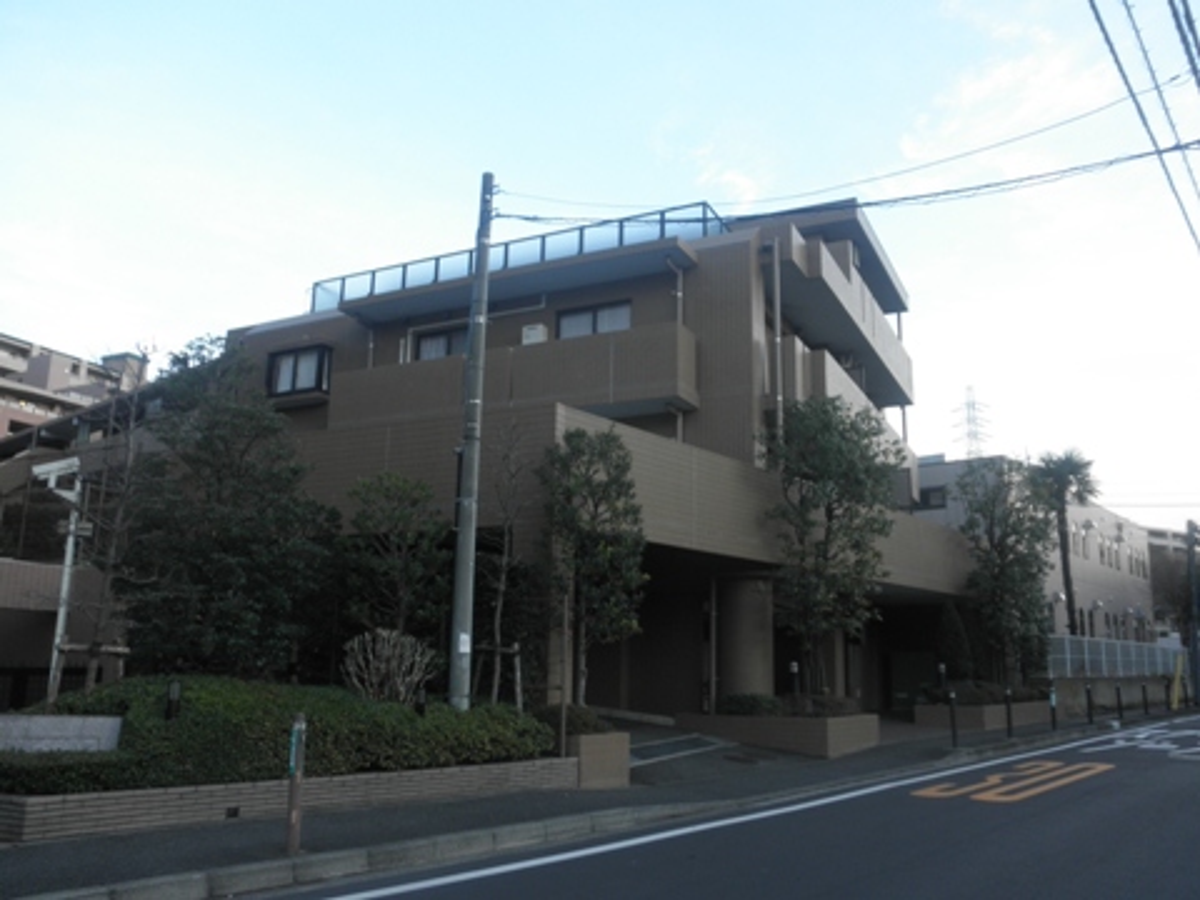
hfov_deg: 63.4
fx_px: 971
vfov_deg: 49.7
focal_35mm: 28
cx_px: 600
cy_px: 450
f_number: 3
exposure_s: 1/50
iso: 64
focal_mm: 5
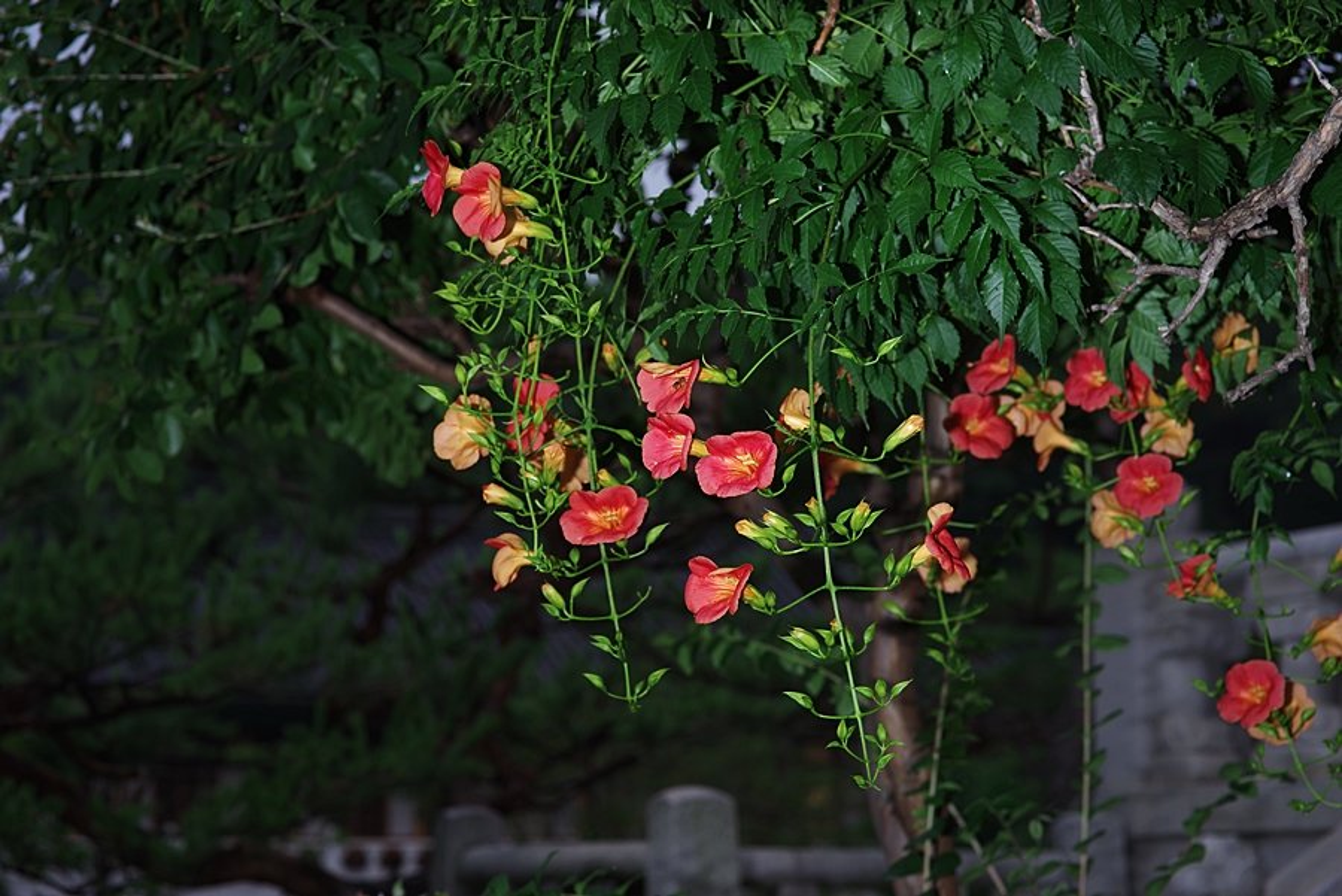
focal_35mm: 85
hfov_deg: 23.9
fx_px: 3170
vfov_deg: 16.1
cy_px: 448
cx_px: 671
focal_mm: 85
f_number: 6.3
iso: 100
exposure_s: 1/200
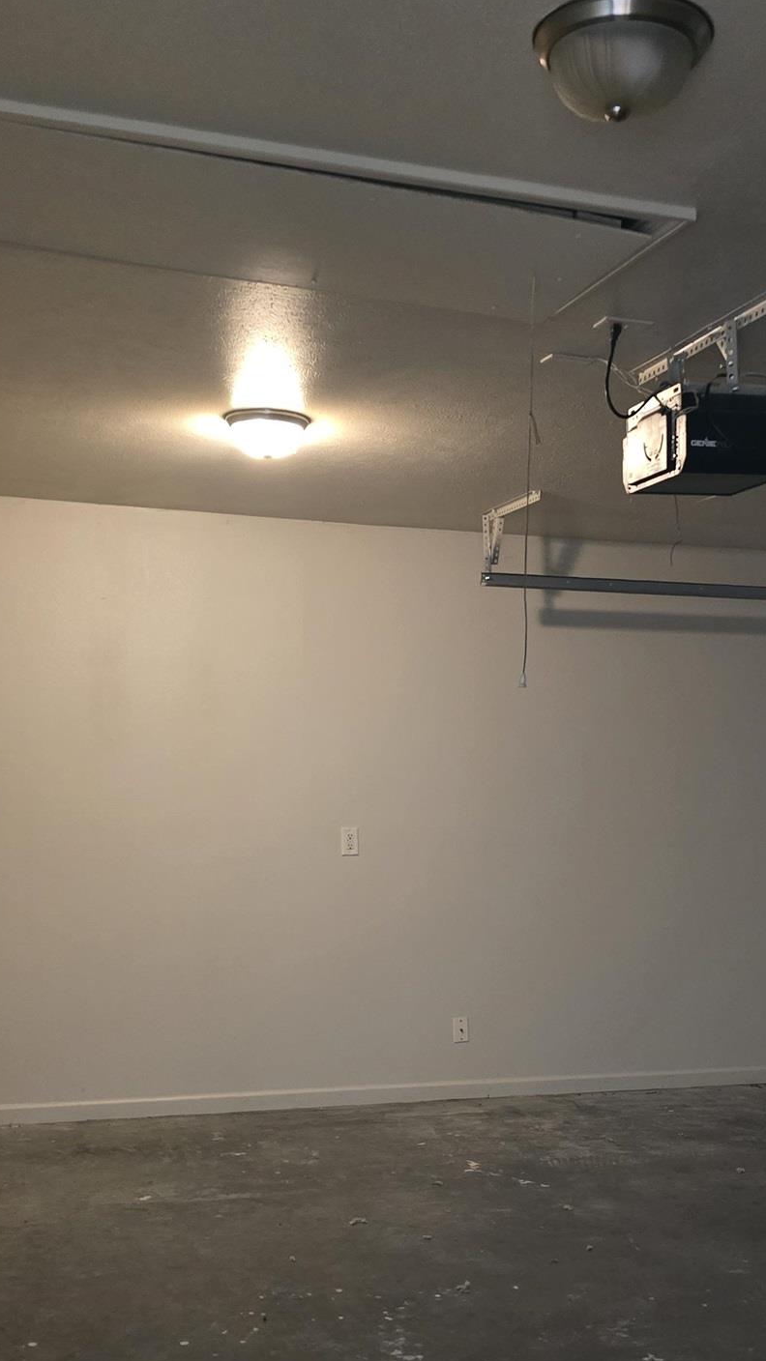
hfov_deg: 29.0
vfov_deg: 48.5
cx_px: 435
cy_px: 918
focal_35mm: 41
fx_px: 1480
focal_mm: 6.3
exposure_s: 1/60
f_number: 1.7
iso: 1000
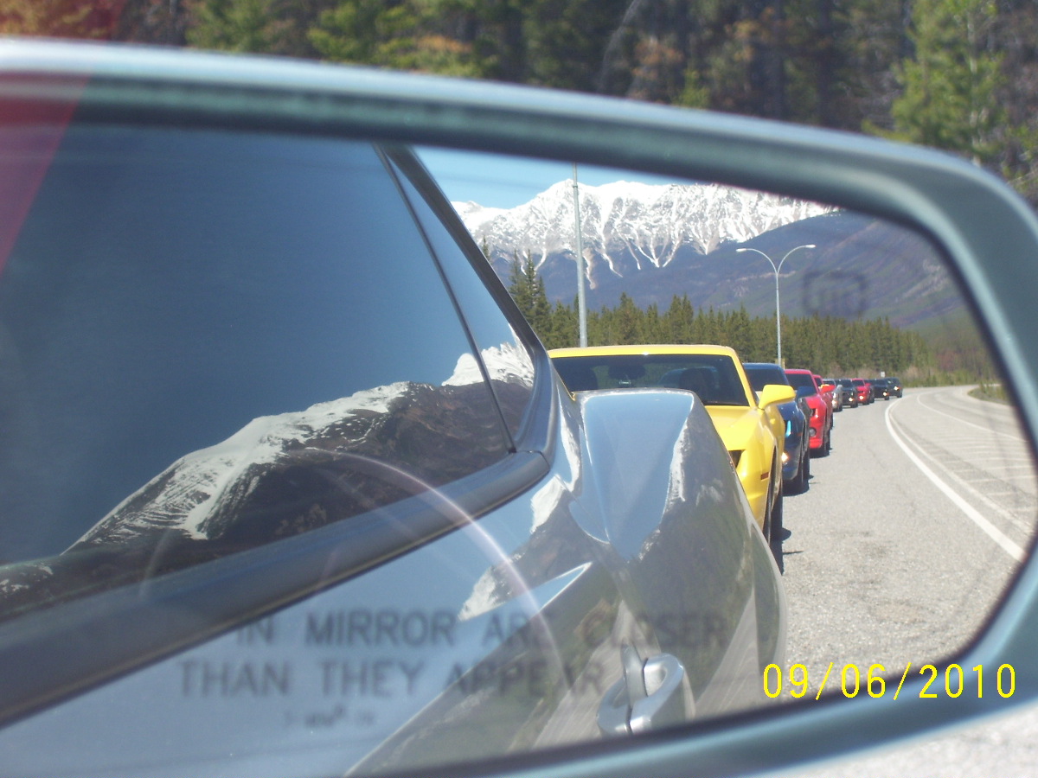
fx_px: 3059
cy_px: 389
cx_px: 519
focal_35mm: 102
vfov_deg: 14.5
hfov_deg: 19.3
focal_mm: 16.8
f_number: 4.6
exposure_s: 1/90
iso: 80
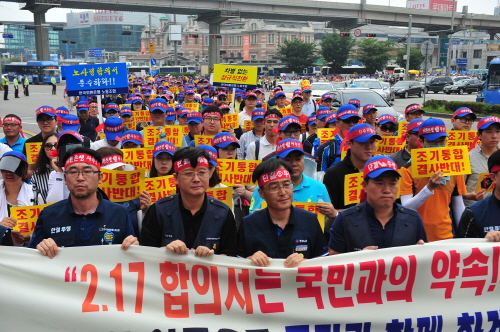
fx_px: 610
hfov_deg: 44.6
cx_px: 250
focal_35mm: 44
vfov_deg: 30.4
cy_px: 166
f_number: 5.6
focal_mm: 44
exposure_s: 1/400
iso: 200
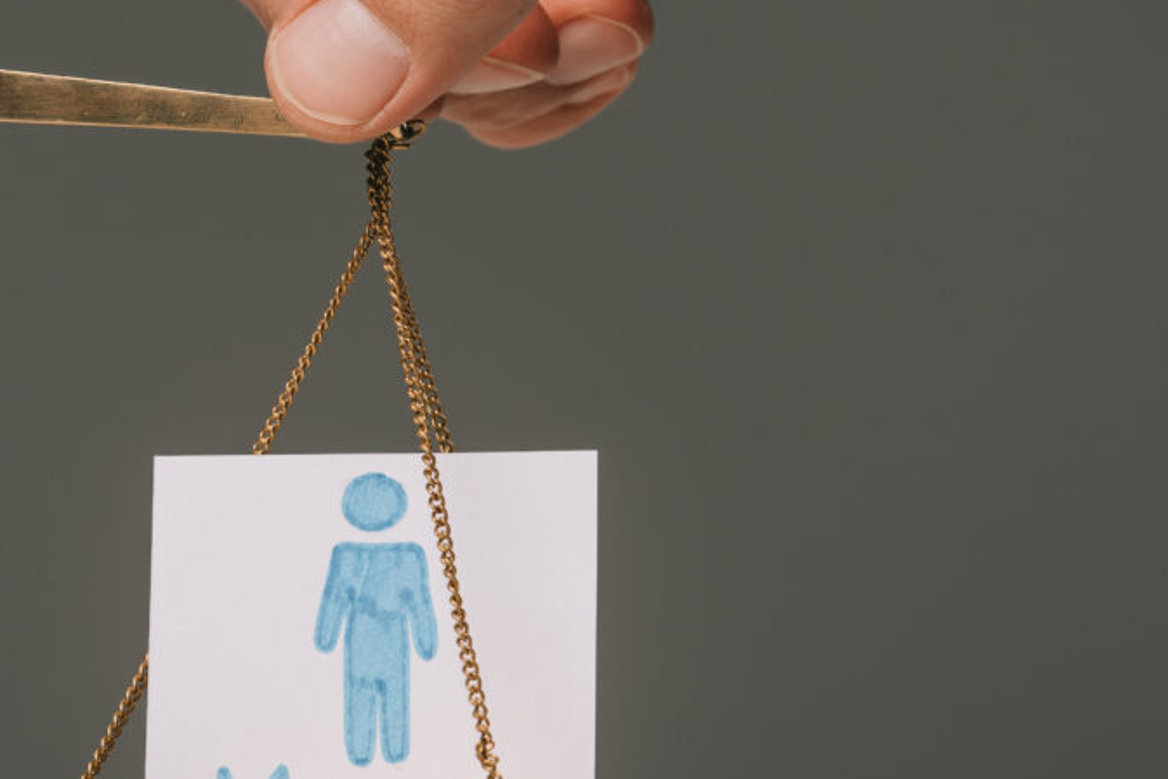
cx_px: 36
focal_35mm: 371
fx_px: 12039
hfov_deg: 5.5
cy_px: 372
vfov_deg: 3.7
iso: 100
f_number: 7.1
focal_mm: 130
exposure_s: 1/200
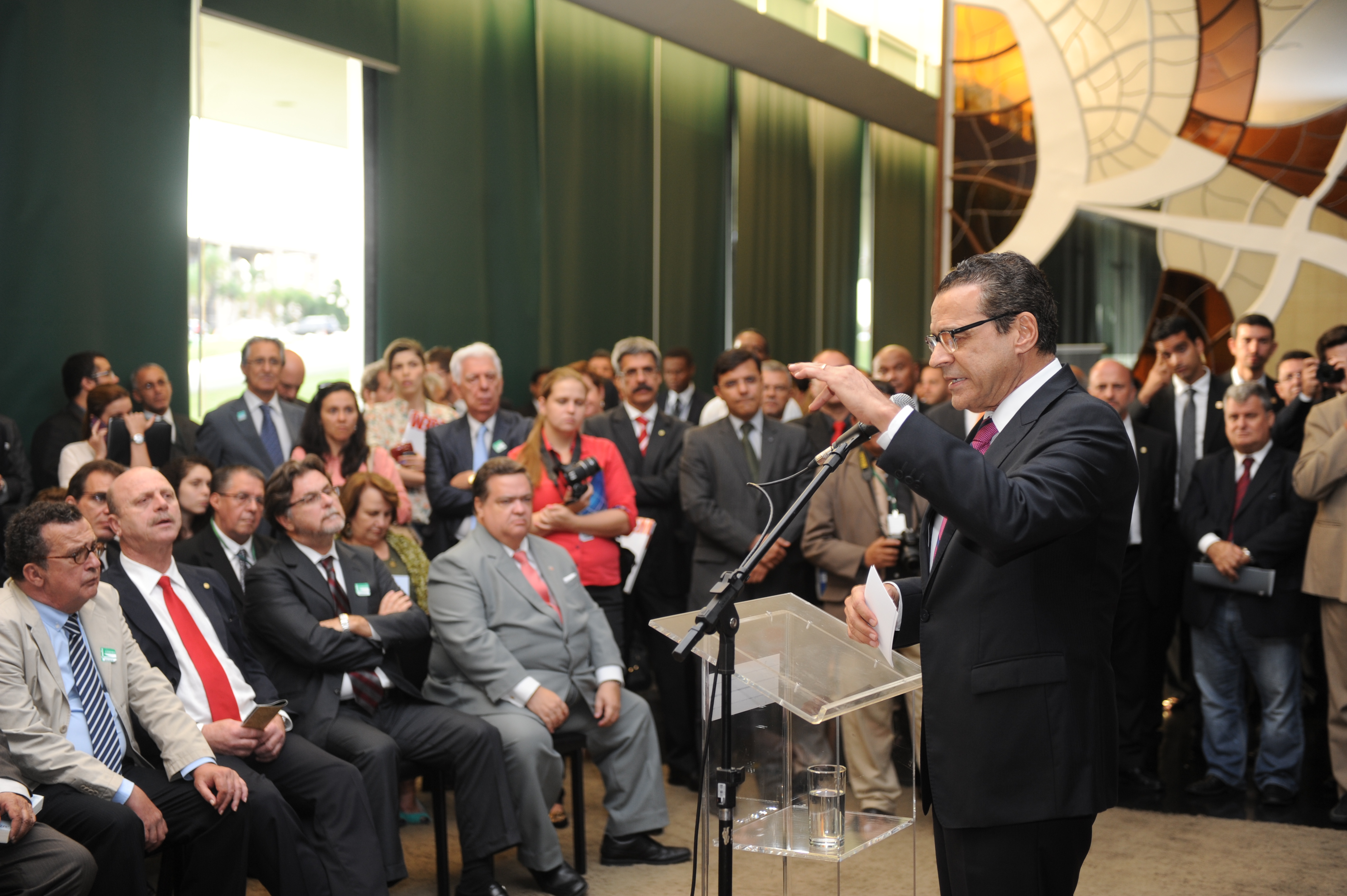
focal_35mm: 50
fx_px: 1870
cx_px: 674
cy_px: 448
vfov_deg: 27.0
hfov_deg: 39.6
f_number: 2.8
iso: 500
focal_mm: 50
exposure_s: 1/60
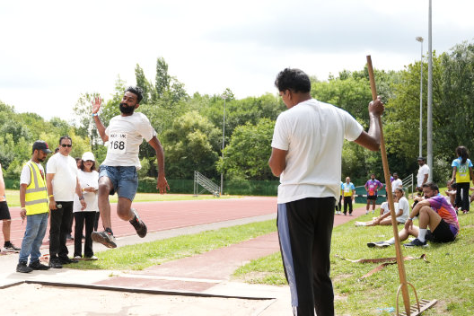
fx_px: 800
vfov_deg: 22.3
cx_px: 33
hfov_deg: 31.2
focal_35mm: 61
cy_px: 184
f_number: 2.8
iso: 250
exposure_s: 1/2000
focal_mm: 31.4
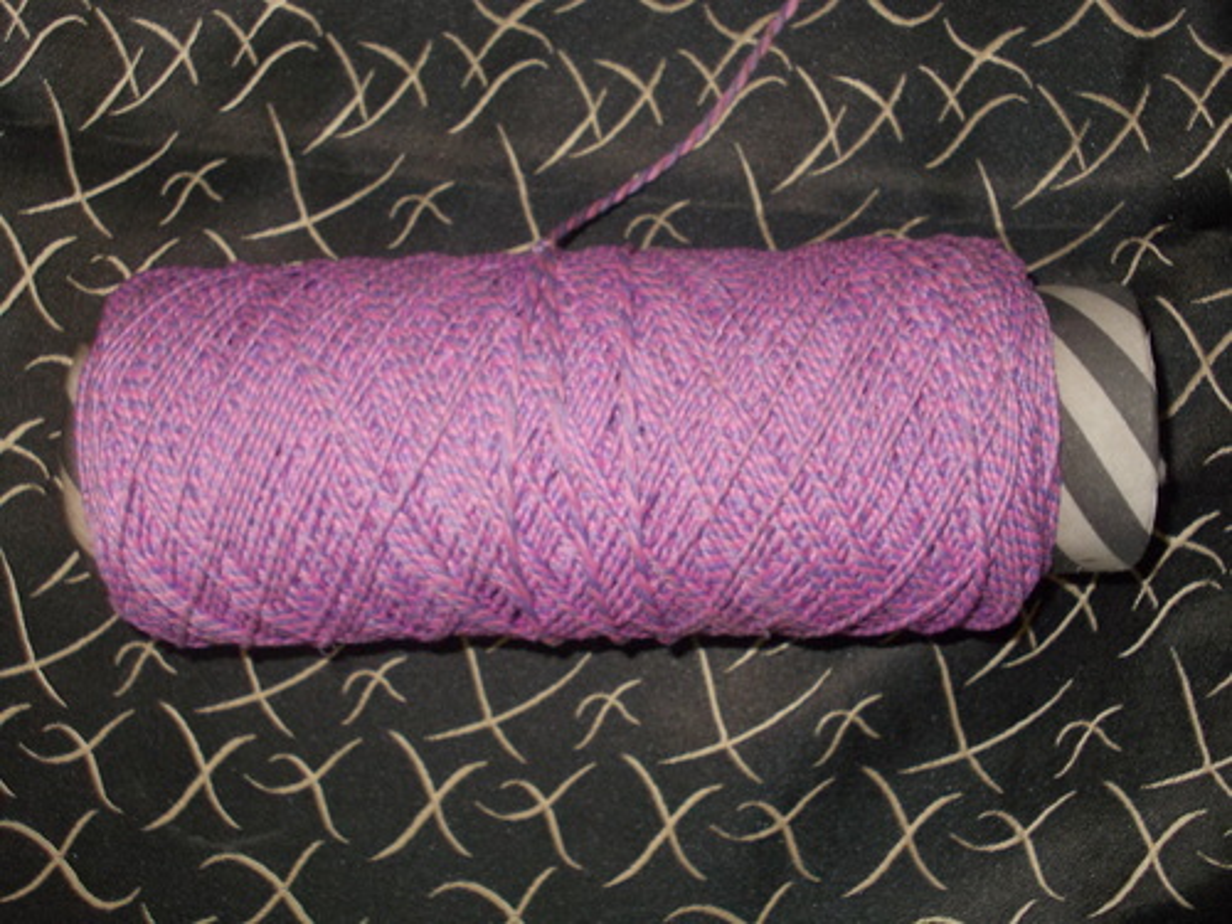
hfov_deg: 37.5
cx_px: 616
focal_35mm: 51
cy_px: 462
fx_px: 1815
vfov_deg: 28.6
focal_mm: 7.2
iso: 200
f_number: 3.6
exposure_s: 1/30
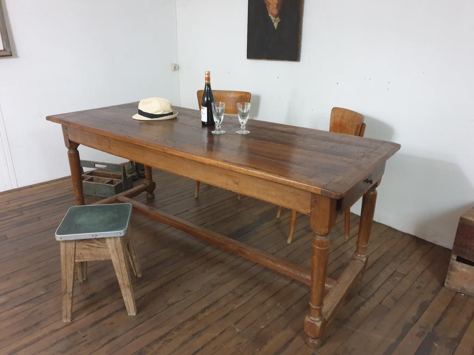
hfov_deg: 67.3
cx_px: 237
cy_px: 178
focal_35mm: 26
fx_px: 356
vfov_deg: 53.1
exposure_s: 1/17
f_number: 1.5
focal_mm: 4.3
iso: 320
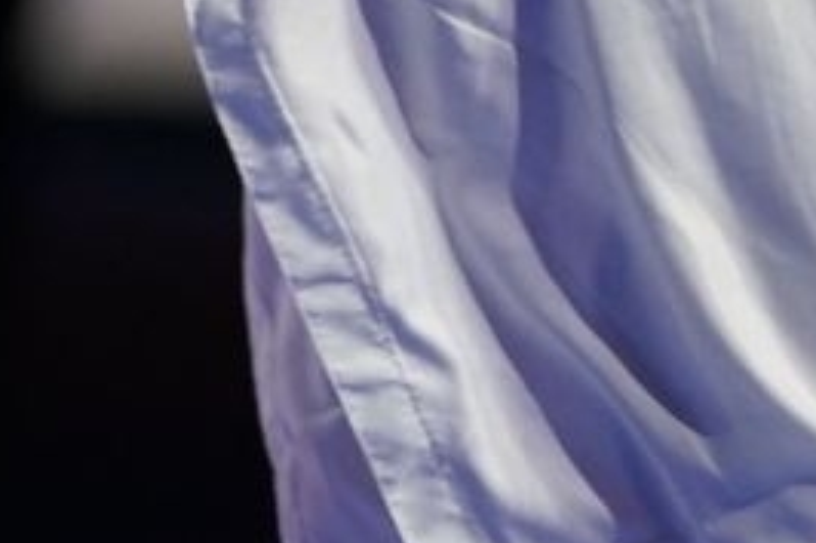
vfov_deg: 1.2
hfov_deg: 1.9
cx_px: -764
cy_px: -574
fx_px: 25166
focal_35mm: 1111
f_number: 2.8
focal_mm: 164
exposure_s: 1/1000
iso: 1600
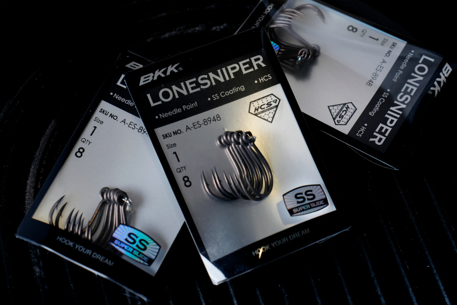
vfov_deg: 22.3
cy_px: 152
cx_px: 228
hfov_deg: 32.9
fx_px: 774
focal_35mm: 61
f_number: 8
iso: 400
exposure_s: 1/100
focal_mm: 61
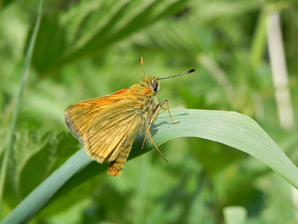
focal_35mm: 85
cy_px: 112
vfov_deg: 17.4
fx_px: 732
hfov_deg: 23.0
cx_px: 149
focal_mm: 15.1
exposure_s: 1/489
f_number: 5
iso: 160
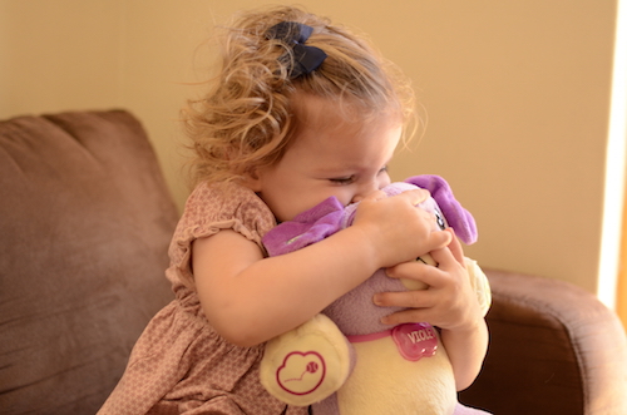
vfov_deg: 25.6
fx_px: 912
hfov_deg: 37.9
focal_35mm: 52
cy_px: 208
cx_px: 314
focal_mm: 35
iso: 800
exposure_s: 1/160
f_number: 2.8
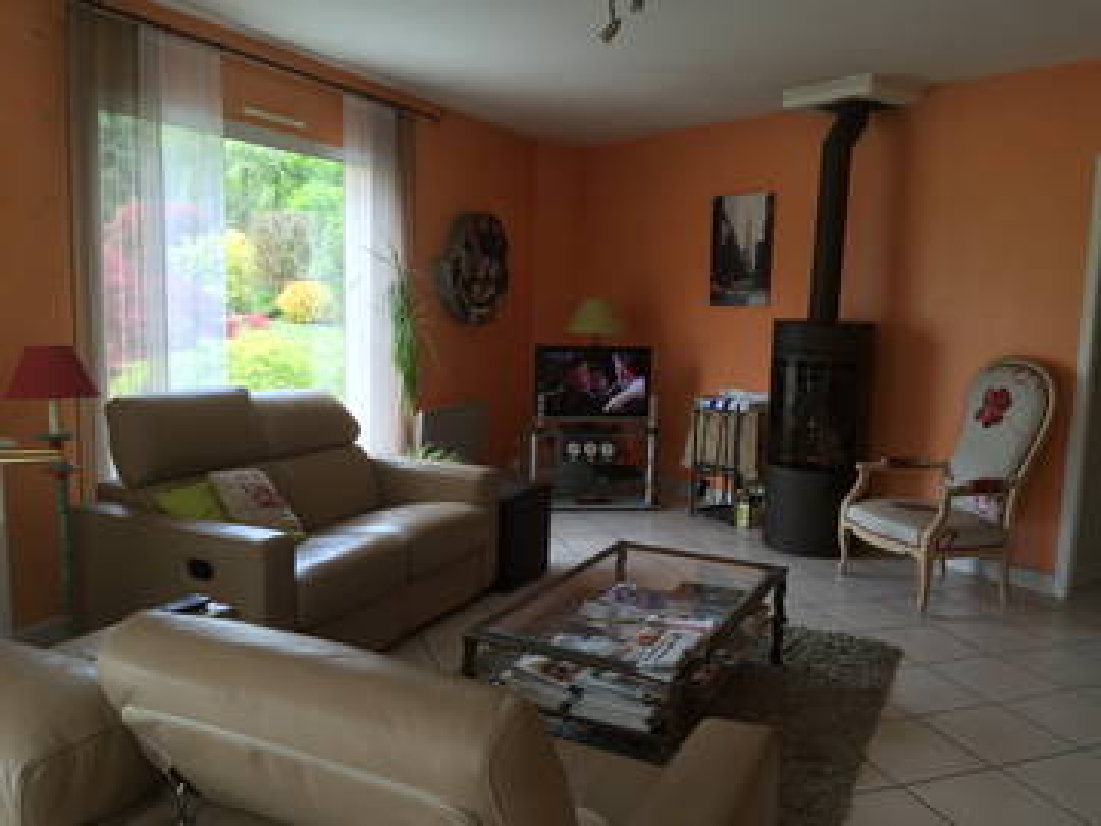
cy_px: 413
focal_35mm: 29
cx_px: 550
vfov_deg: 48.2
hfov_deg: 61.7
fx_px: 922
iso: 40
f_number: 2.2
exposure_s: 1/100
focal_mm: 4.15
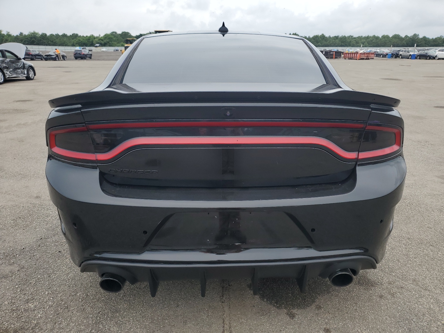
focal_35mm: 26
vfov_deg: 53.1
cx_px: 222
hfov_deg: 67.3
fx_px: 333
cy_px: 166
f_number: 1.5
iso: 50
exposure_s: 1/1667
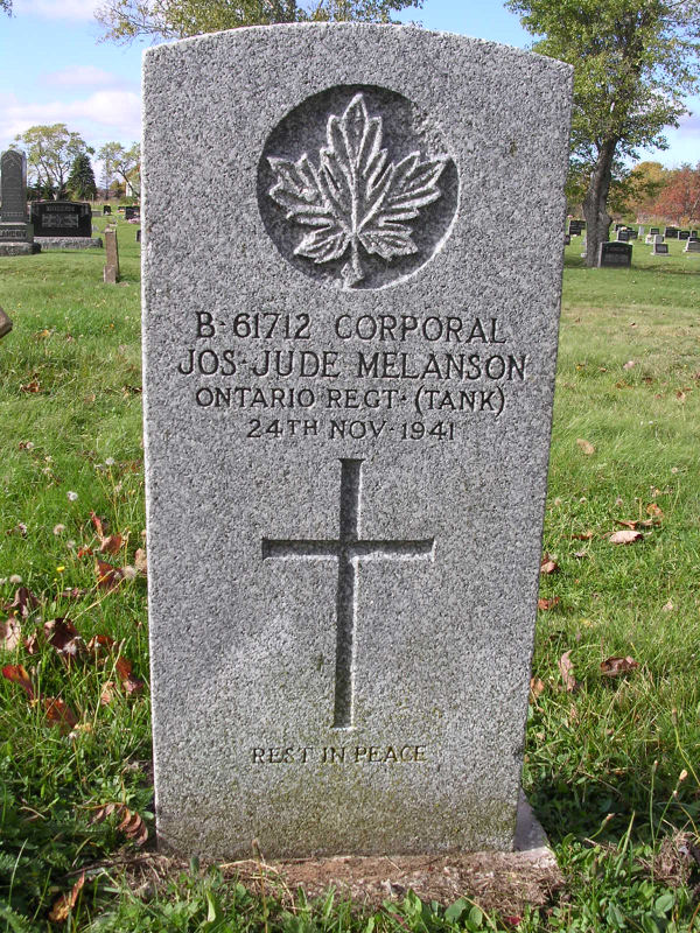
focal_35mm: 38
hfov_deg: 37.7
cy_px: 466
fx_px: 1025
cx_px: 350
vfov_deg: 49.0
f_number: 5.6
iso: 100
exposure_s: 1/160
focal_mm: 5.8
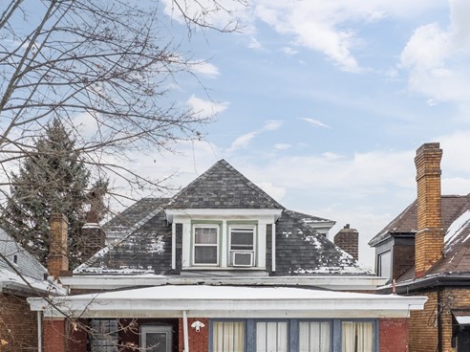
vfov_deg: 27.7
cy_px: 335
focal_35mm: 50
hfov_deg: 38.1
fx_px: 678
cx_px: 198
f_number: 3.5
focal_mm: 12.29
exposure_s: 1/240
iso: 400
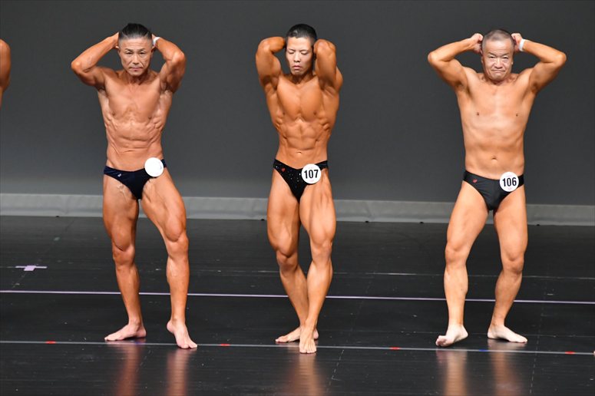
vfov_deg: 4.0
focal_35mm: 345
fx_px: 5699
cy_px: 198
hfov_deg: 6.0
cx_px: 298
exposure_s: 1/400
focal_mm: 230
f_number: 5.6
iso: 4000
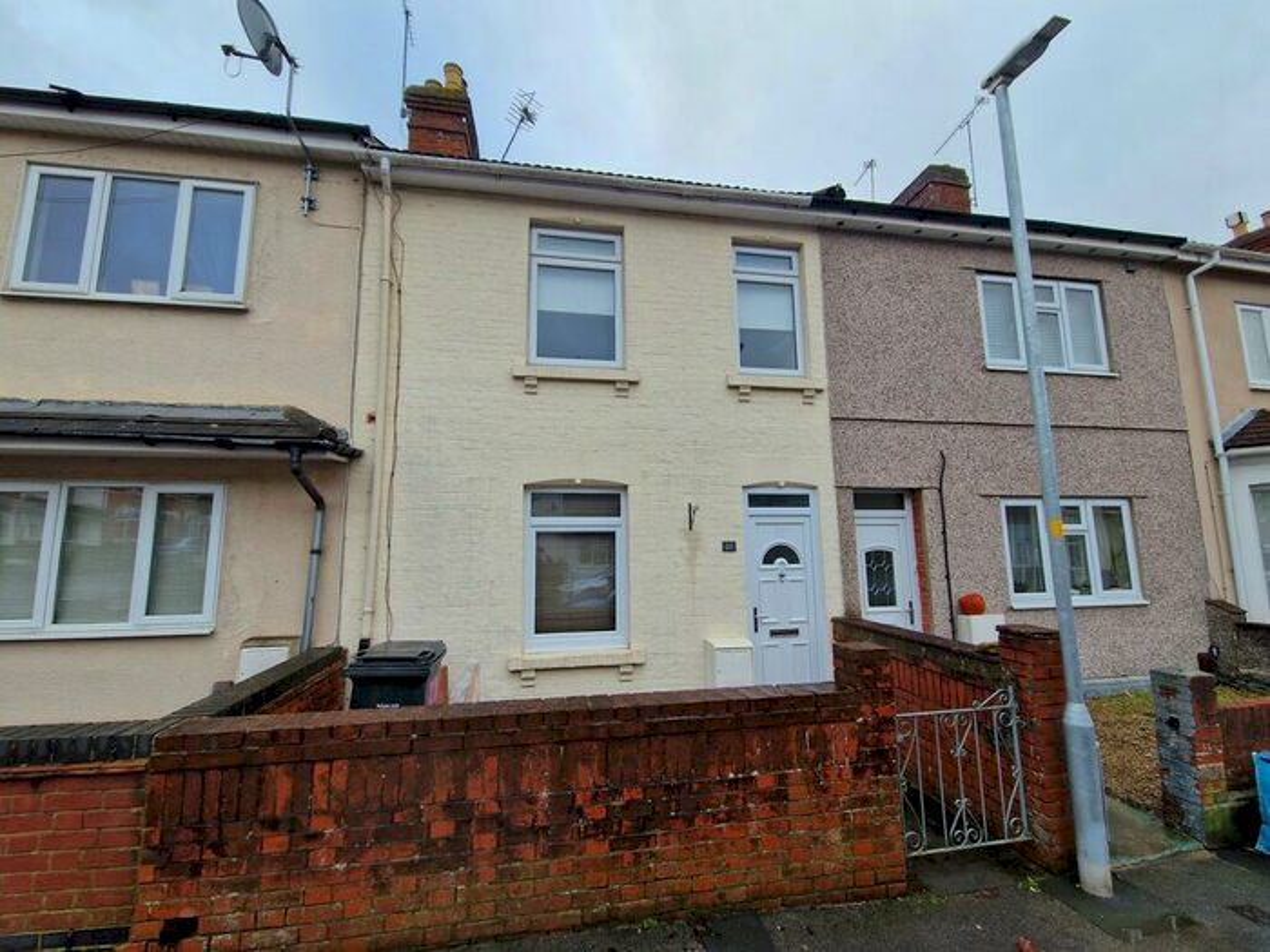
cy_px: 476
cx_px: 635
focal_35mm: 13
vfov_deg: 89.9
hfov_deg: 106.2
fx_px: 477
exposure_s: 1/838
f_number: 2.2
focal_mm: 2.2
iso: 50
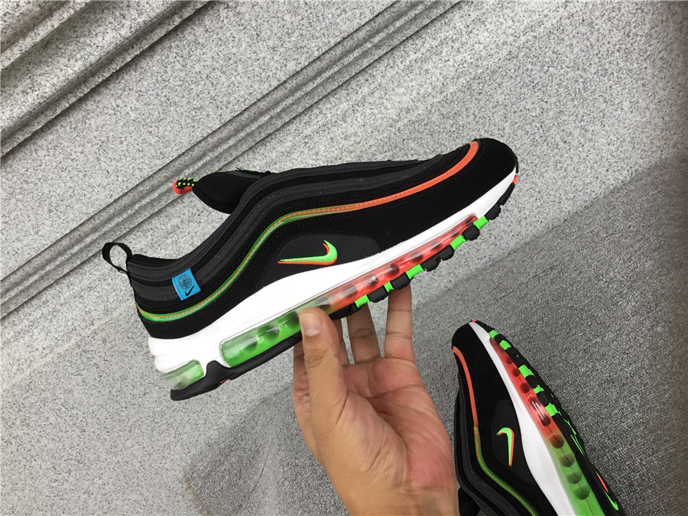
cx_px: 344
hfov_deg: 58.4
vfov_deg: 45.4
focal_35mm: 31
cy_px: 258
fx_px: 616
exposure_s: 1/100
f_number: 2.4
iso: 40
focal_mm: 3.3
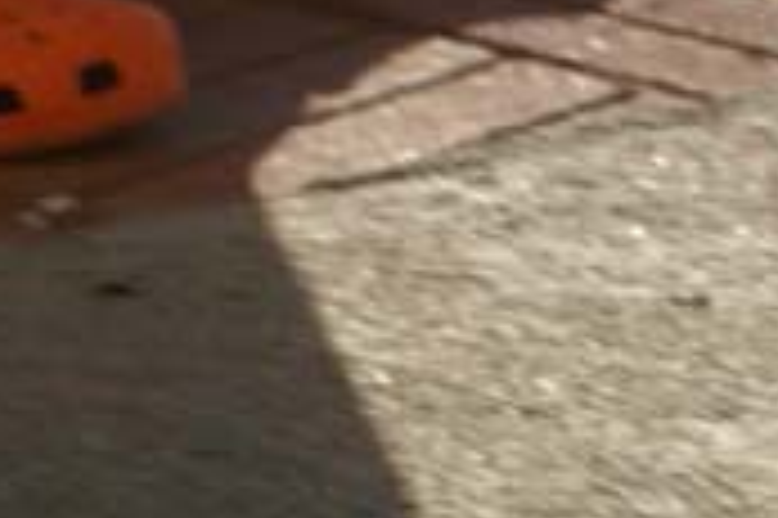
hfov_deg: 9.9
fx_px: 4189
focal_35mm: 194
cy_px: 642
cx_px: 1556
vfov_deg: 7.0
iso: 100
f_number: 9
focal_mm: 28
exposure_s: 1/125
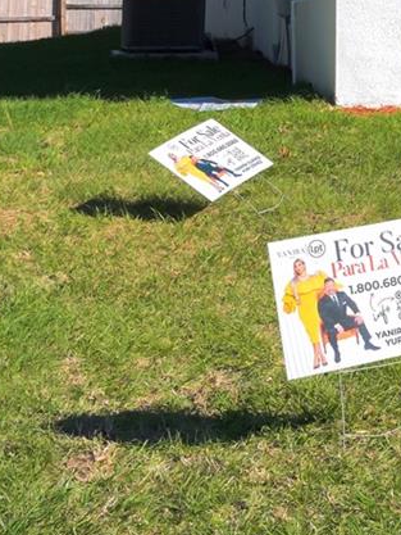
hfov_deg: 10.5
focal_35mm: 129
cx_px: 806
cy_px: -89
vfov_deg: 14.8
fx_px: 1991
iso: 100
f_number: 13
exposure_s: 1/80
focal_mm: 35
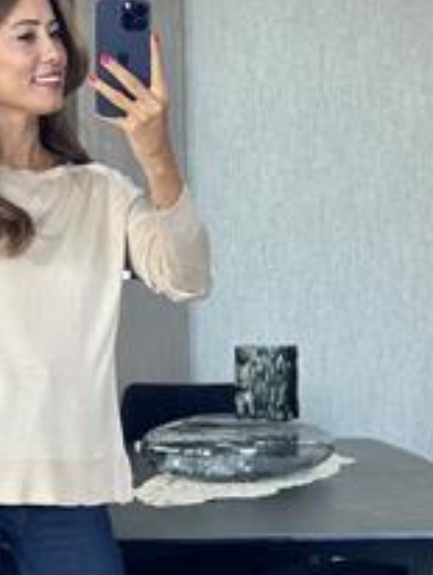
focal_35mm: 118
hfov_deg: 12.4
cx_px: -6
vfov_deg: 16.5
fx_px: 1964
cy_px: 502
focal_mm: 6.86
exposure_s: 1/77
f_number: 1.78
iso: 125
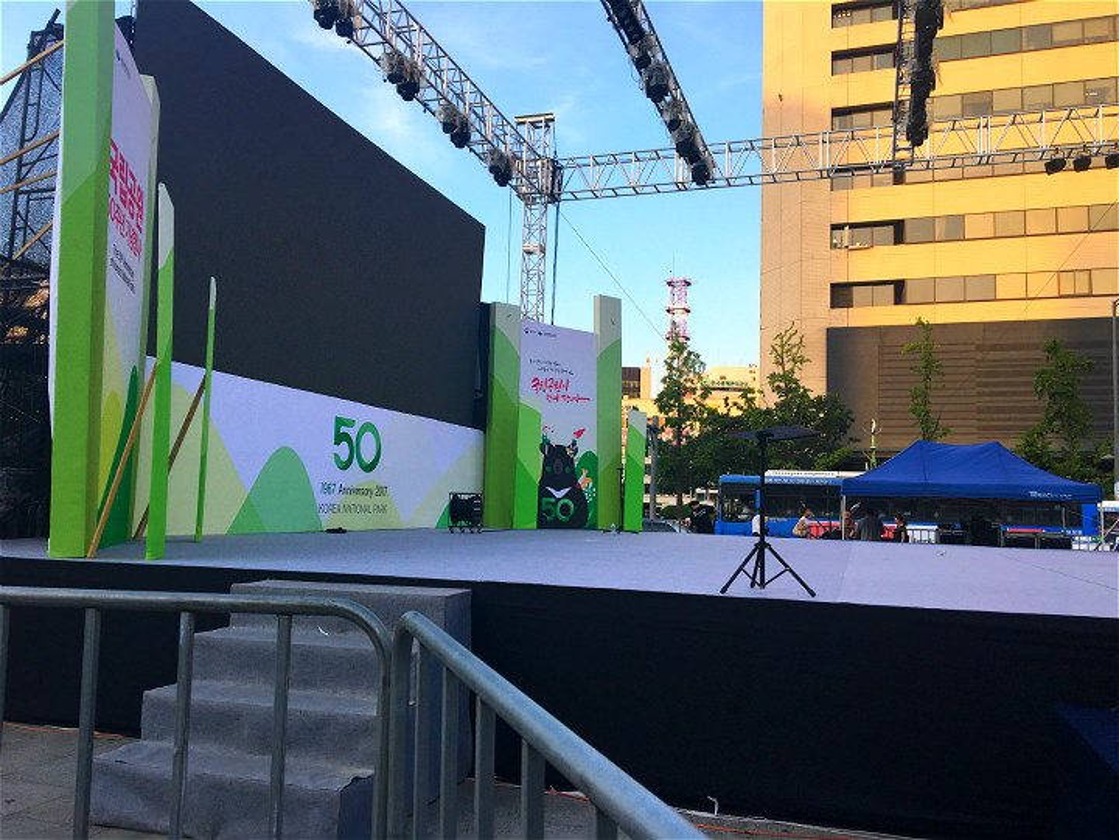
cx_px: 560
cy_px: 420
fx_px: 937
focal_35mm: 29
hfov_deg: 61.7
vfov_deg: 48.2
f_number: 2.2
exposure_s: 1/569
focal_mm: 4.15
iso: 25
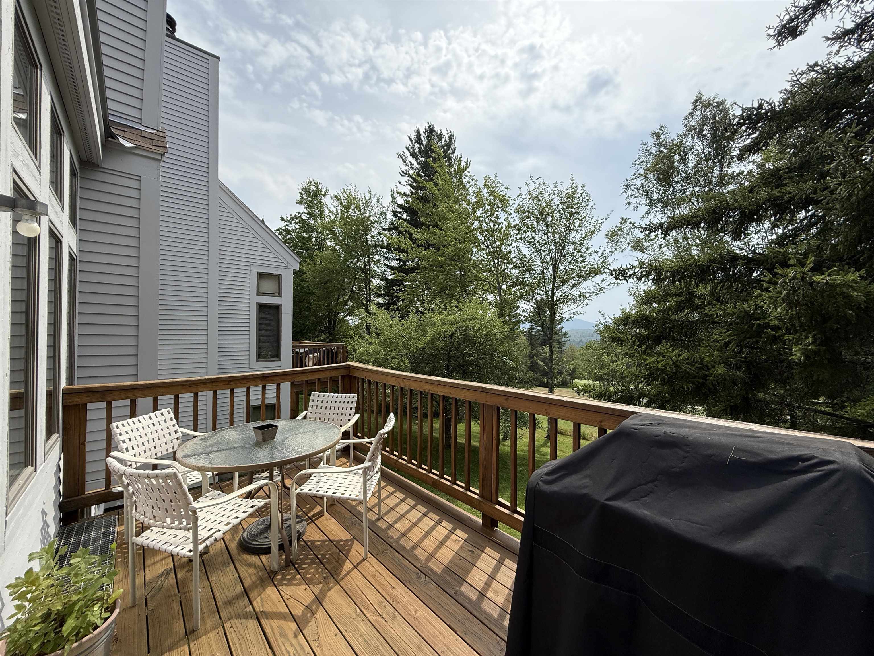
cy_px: 328
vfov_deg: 85.7
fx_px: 353
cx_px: 437
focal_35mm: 14
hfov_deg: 102.1
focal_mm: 2.22
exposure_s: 1/1368
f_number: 2.2
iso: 64
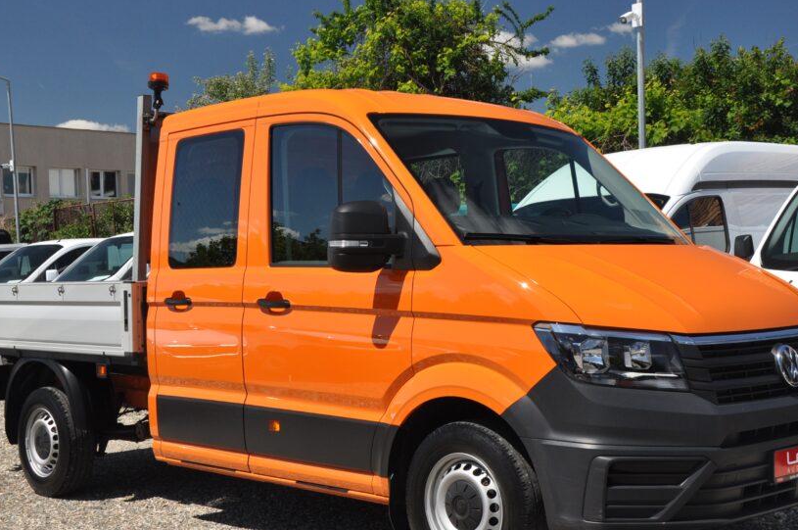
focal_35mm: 49
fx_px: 1085
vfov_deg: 27.4
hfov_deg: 40.4
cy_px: 267
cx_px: 398
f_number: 10
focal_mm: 26
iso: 500
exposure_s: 1/400
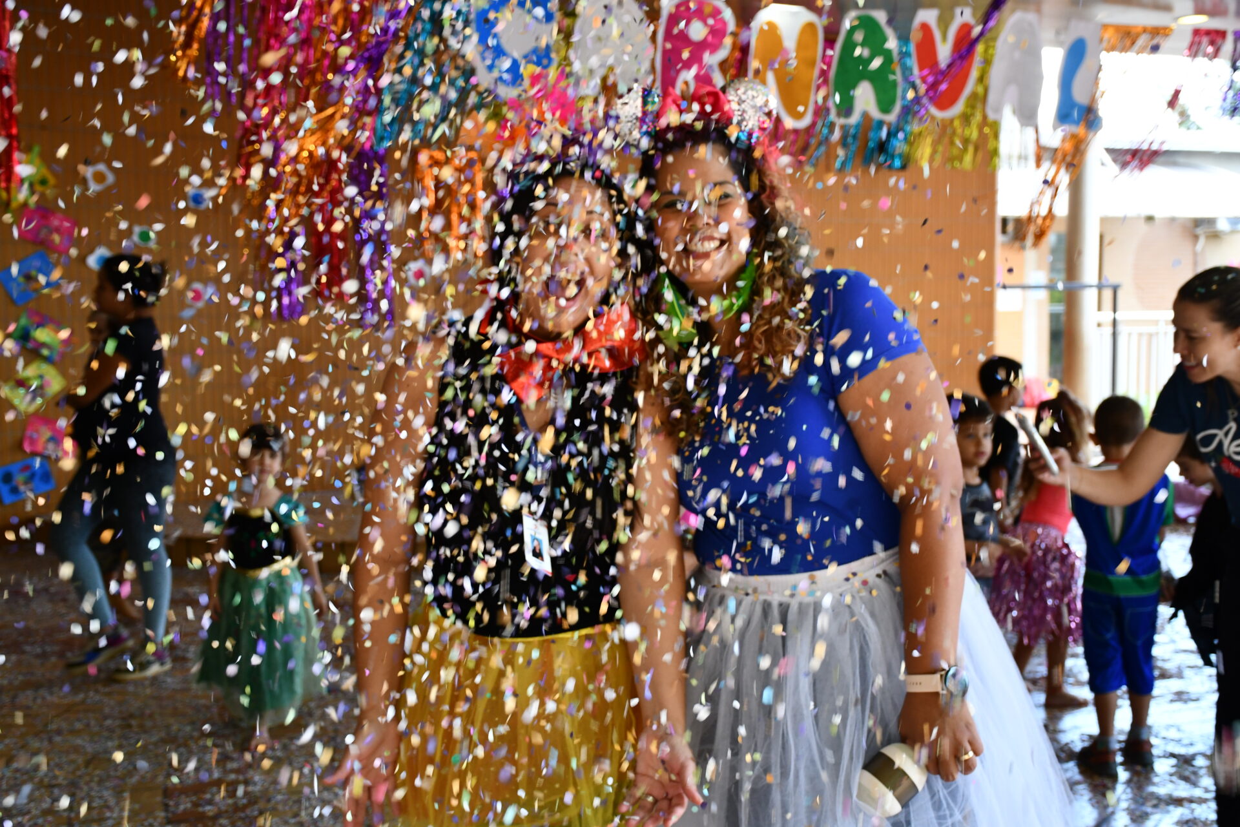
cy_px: 414
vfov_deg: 28.1
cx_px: 620
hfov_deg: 41.1
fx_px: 1653
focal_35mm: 48
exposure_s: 1/160
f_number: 4
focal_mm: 32
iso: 800
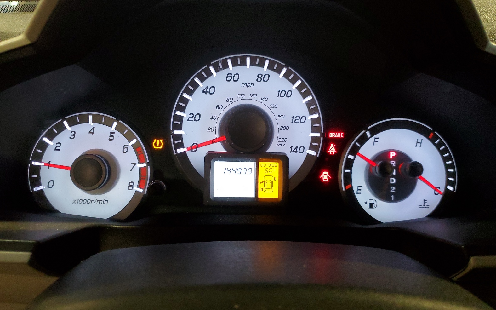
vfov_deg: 44.5
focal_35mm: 28
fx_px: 378
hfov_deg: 66.5
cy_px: 152
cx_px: 248
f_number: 1.5
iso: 267
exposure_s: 1/60.2
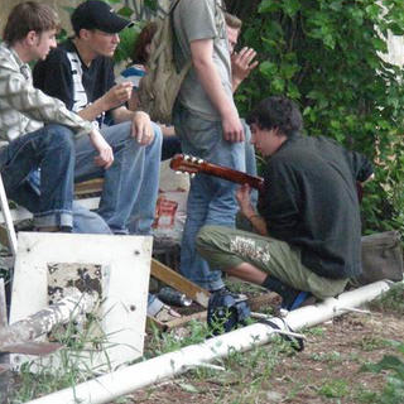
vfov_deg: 7.1
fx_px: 3235
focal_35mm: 245
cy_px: 121
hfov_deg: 7.1
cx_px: 246
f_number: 3.5
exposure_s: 1/120
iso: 457
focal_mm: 24.7
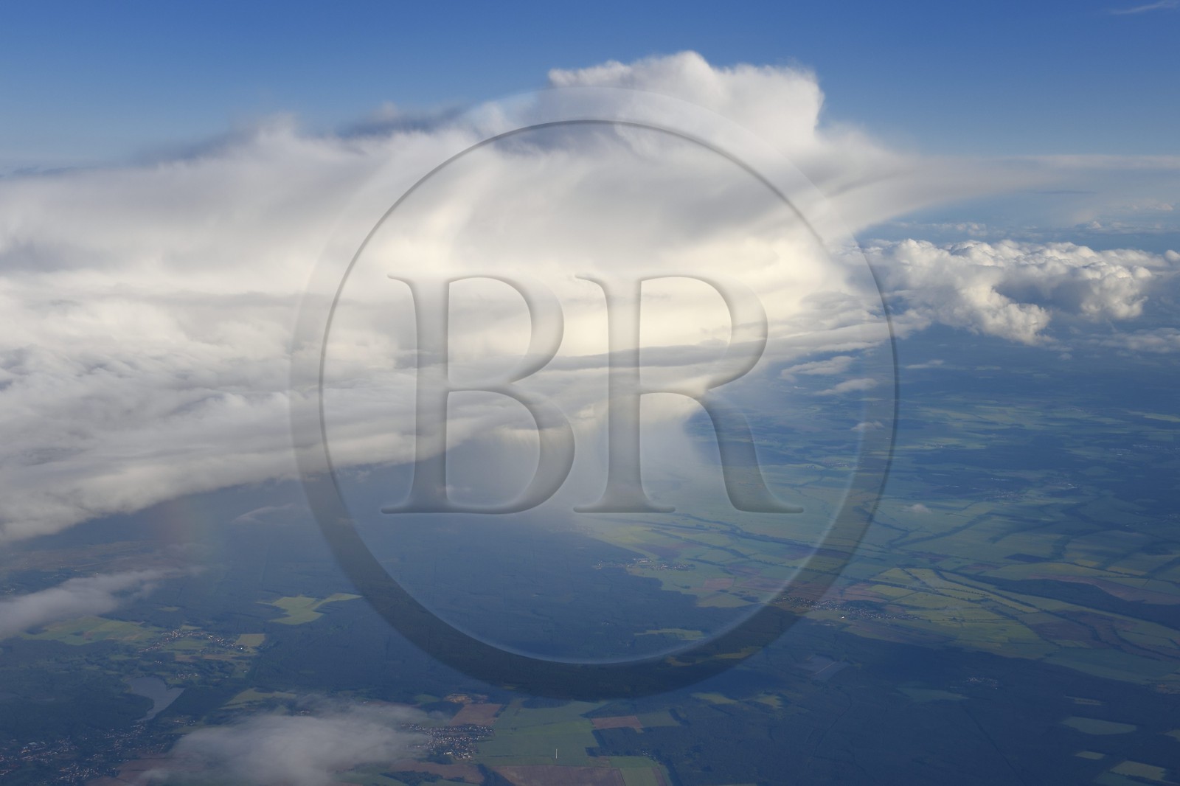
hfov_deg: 39.6
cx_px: 590
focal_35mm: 50
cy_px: 393
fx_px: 1638
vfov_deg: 27.0
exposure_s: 1/800
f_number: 7.1
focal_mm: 50
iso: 200
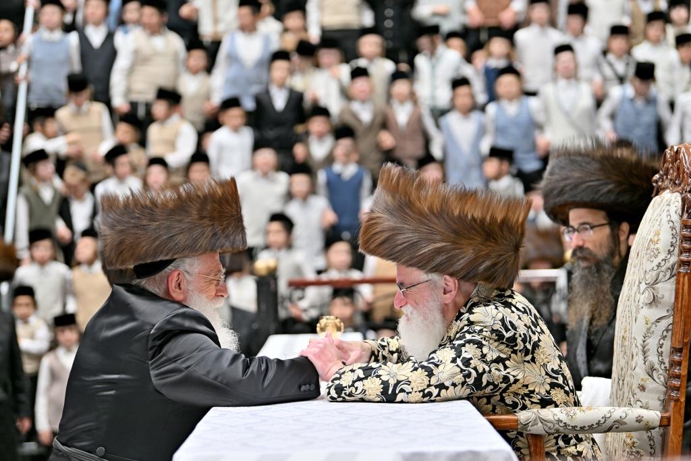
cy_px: 230
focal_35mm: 102
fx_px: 1958
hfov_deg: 20.0
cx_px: 346
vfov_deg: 13.4
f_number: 2.8
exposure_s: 1/160
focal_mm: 102
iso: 160
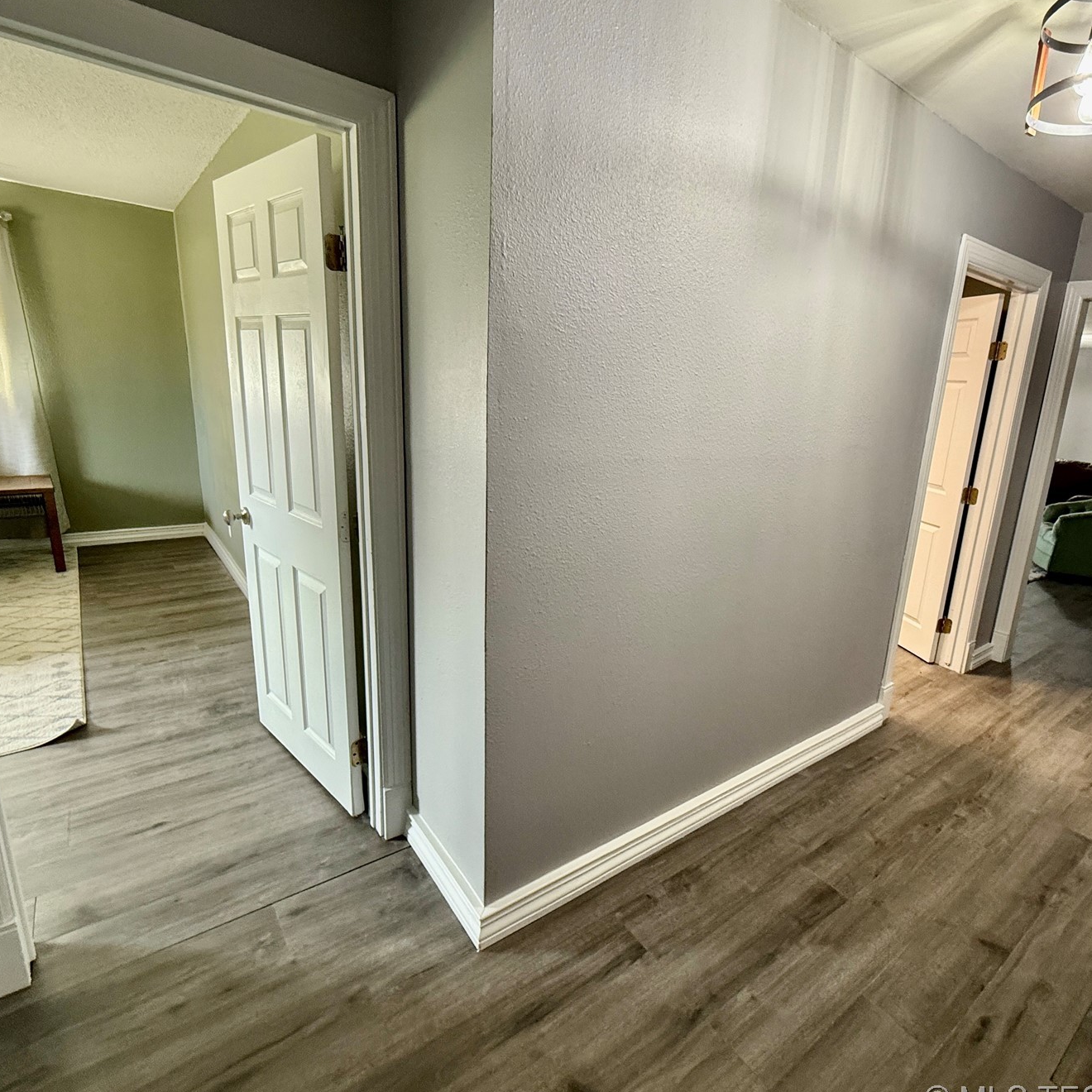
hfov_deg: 80.0
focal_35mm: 18
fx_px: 642
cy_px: 539
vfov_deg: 80.7
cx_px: 639
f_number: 2.2
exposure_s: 1/60
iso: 250
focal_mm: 2.22
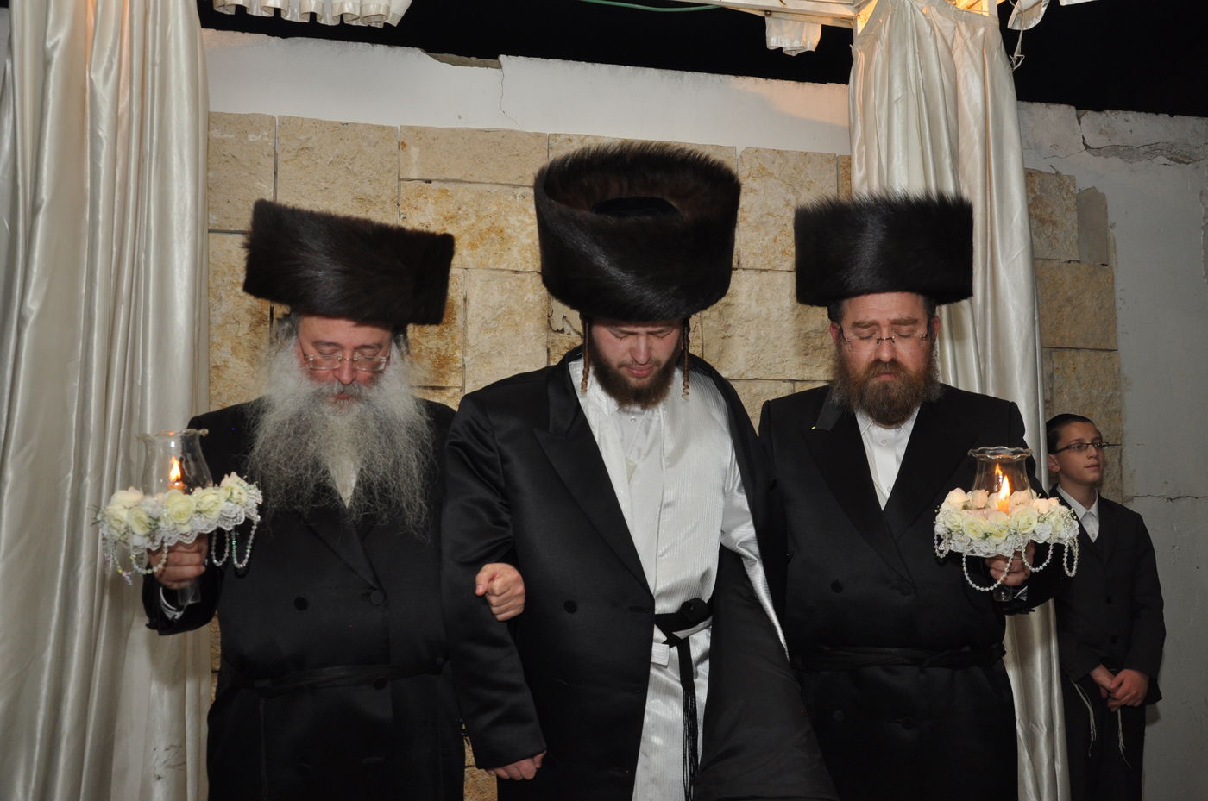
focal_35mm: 33
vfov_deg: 39.9
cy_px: 400
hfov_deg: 57.3
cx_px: 604
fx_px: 1106
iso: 640
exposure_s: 1/80
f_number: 7.1
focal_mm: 22
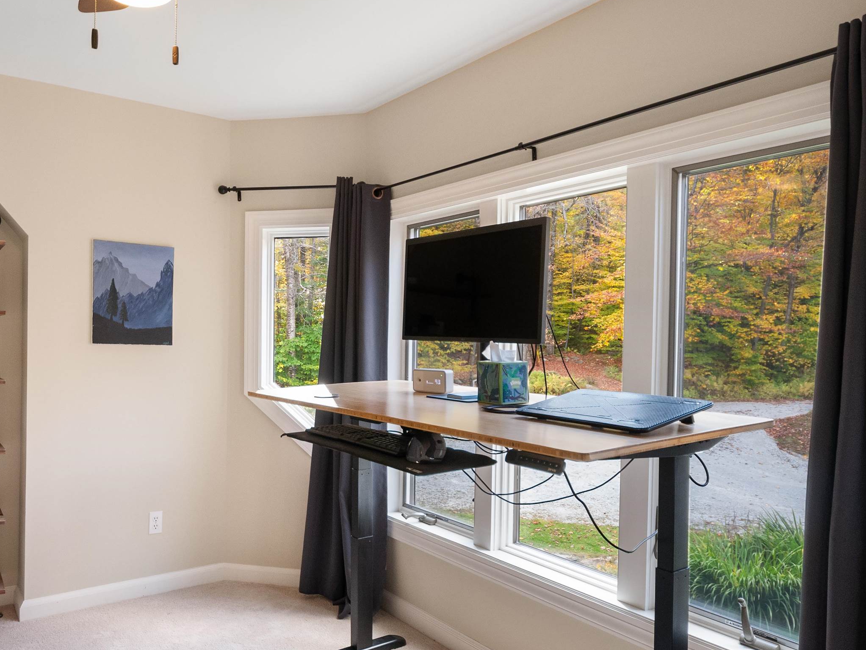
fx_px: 601
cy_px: 407
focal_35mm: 24
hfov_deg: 70.4
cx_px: 324
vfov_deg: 56.2
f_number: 2.8
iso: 800
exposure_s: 1/60
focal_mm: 8
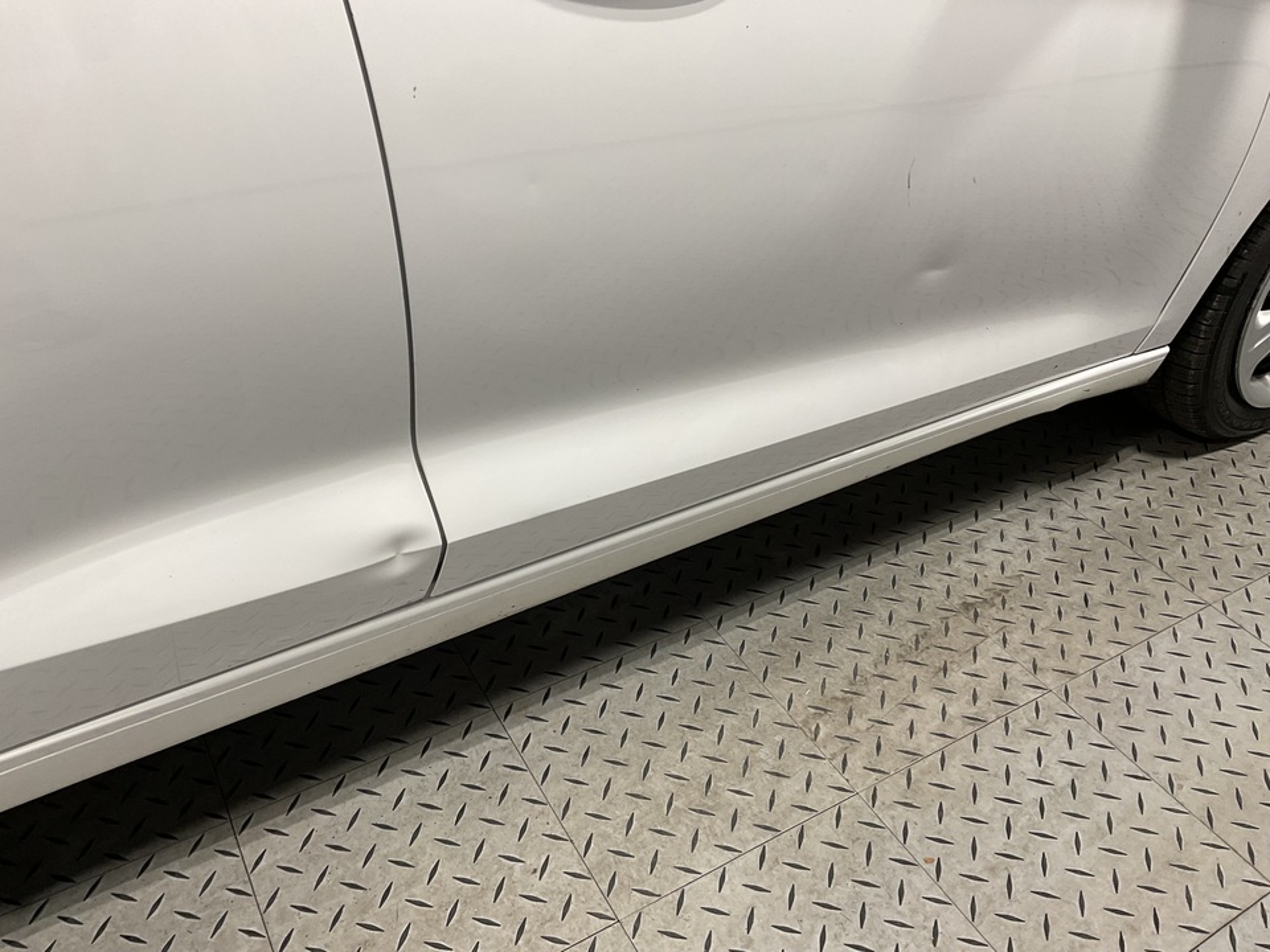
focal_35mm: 29
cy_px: 476
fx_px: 1064
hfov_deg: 61.7
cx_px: 635
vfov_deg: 48.2
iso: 40
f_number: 1.8
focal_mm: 3
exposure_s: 1/60
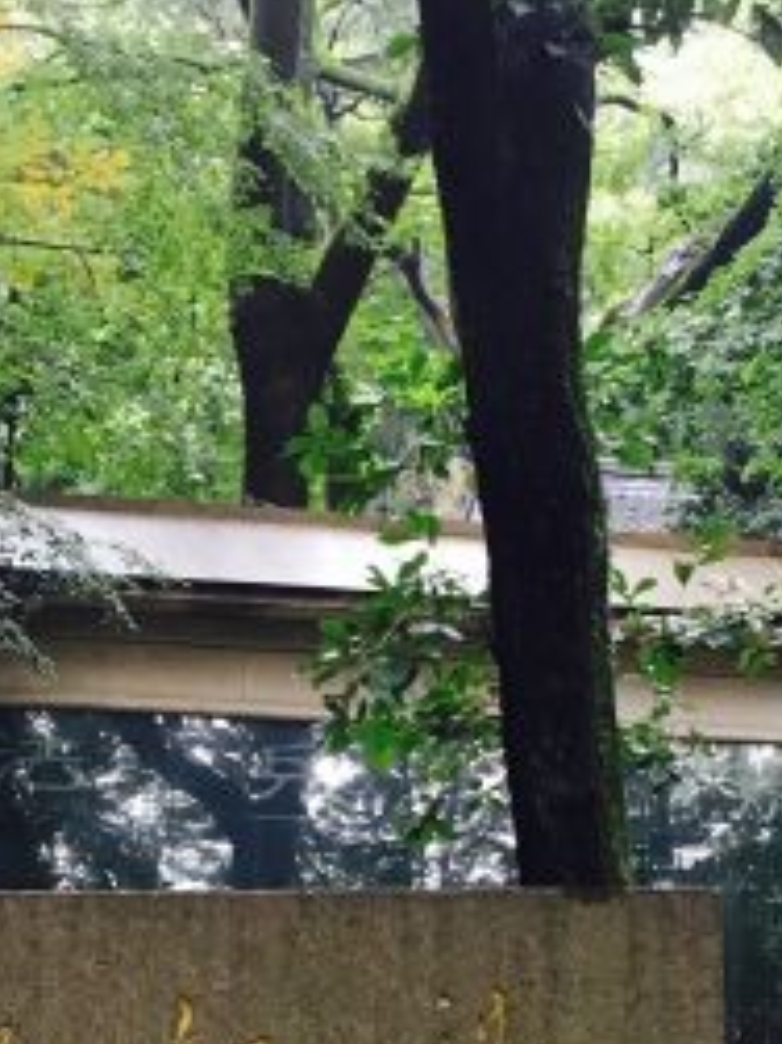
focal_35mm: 81
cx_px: 152
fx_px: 2442
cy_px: 1090
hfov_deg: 18.0
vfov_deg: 23.0
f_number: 2.2
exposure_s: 1/33
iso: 50
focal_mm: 4.15
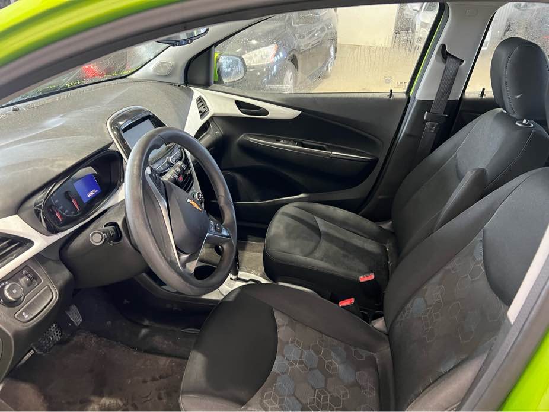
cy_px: 206
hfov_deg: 67.3
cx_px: 274
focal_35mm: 26
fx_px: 412
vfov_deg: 53.1
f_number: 1.5
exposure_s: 1/40
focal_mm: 5.7
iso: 400
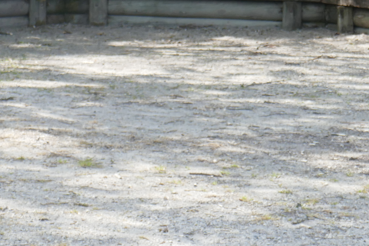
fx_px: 2553
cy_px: -48
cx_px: 133
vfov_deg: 5.5
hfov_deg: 8.3
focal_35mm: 249
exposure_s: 1/200
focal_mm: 25.5
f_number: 4.5
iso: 125
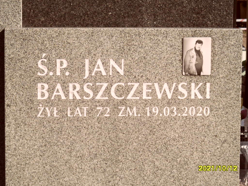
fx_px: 860
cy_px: 93
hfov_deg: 16.4
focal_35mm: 120
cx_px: 124
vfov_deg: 12.3
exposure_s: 1/750
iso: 80
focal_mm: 20
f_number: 4.4
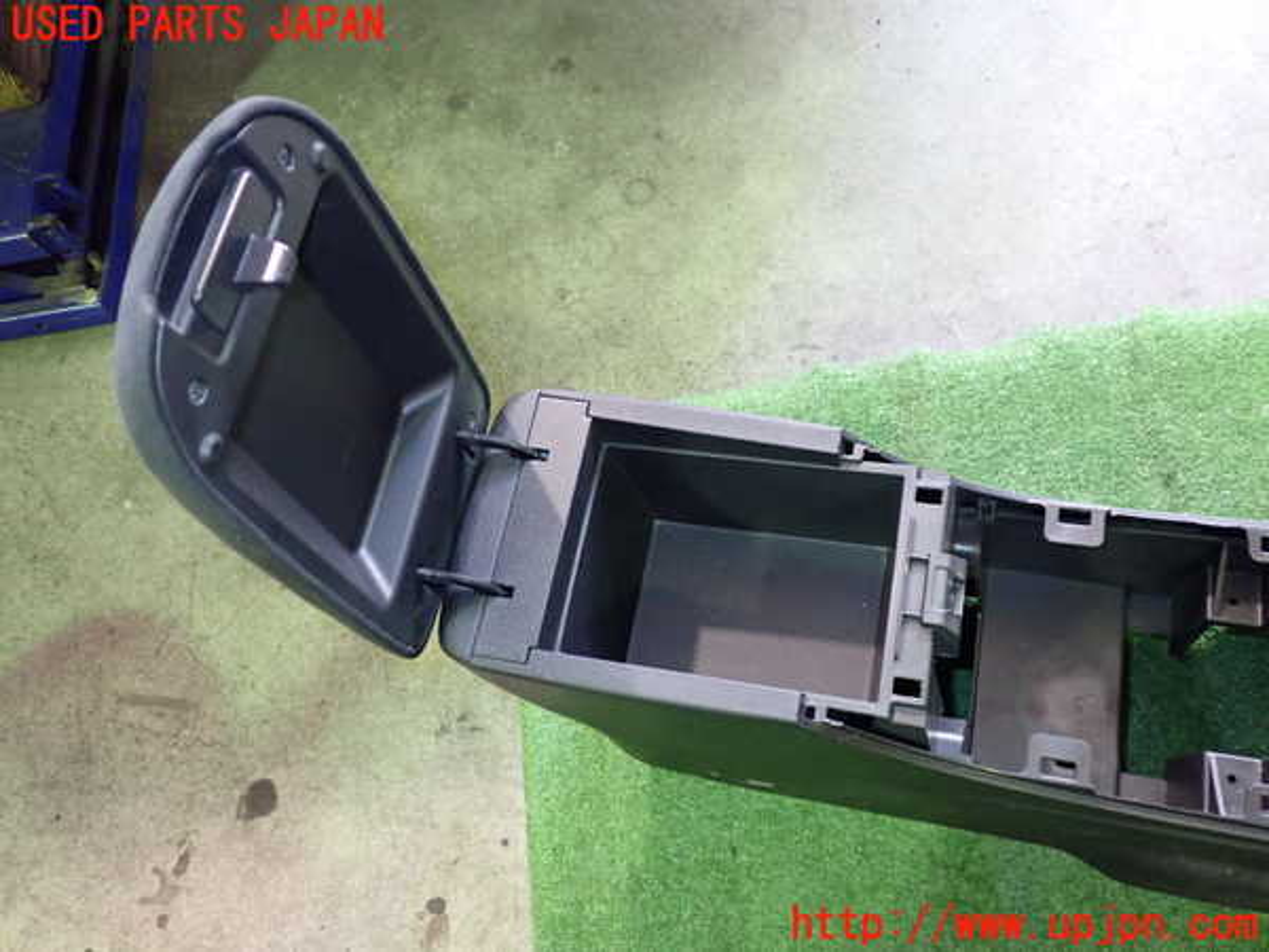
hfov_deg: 60.0
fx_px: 1100
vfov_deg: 46.8
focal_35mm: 30
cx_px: 634
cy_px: 476
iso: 640
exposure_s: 1/30
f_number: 2.3
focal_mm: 5.4
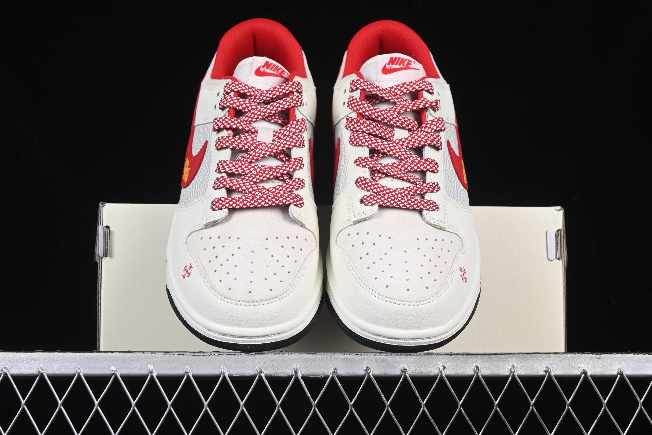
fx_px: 1358
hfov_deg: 27.0
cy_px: 218
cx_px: 326
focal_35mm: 75
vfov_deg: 18.2
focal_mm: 50
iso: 160
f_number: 8
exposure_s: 1/80
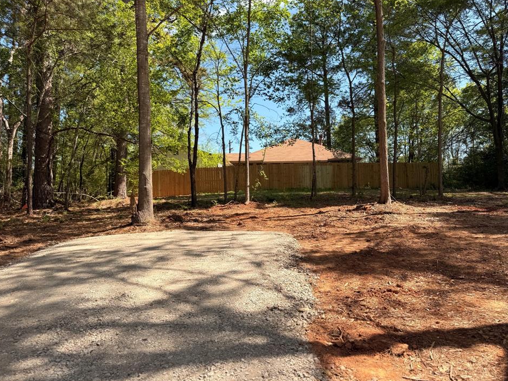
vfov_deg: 53.1
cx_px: 260
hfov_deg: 67.3
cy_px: 182
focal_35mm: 26
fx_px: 382
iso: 80
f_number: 1.78
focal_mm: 6.76
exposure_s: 1/2110
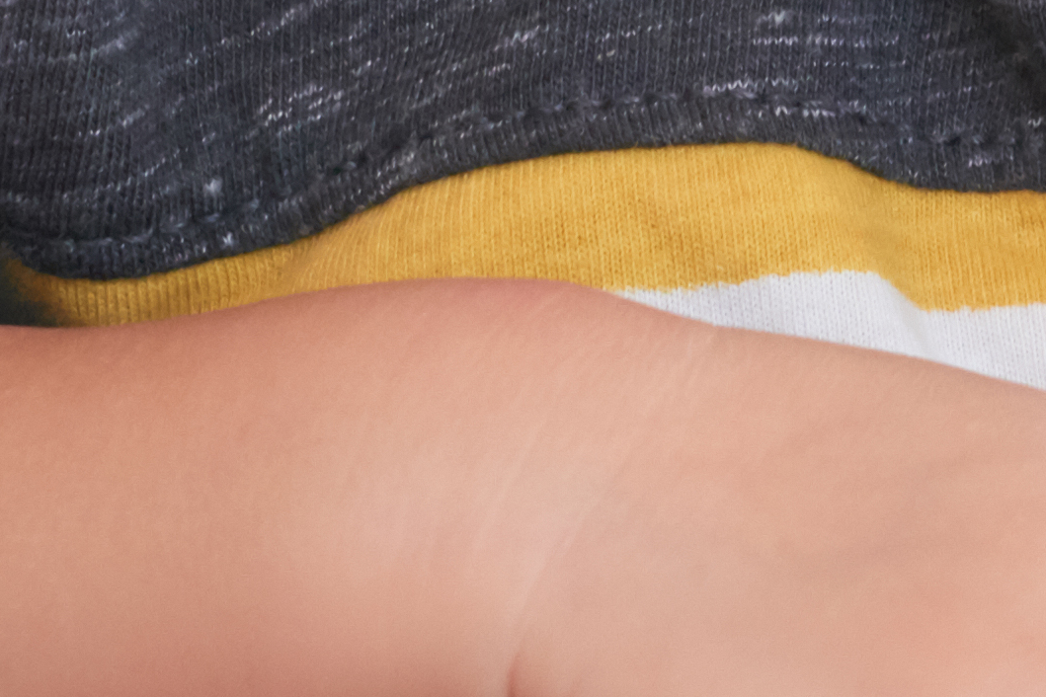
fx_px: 12115
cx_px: 1672
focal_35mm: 417
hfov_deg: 4.9
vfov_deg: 3.3
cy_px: -455
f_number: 5.6
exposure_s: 1/250
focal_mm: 60
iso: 640
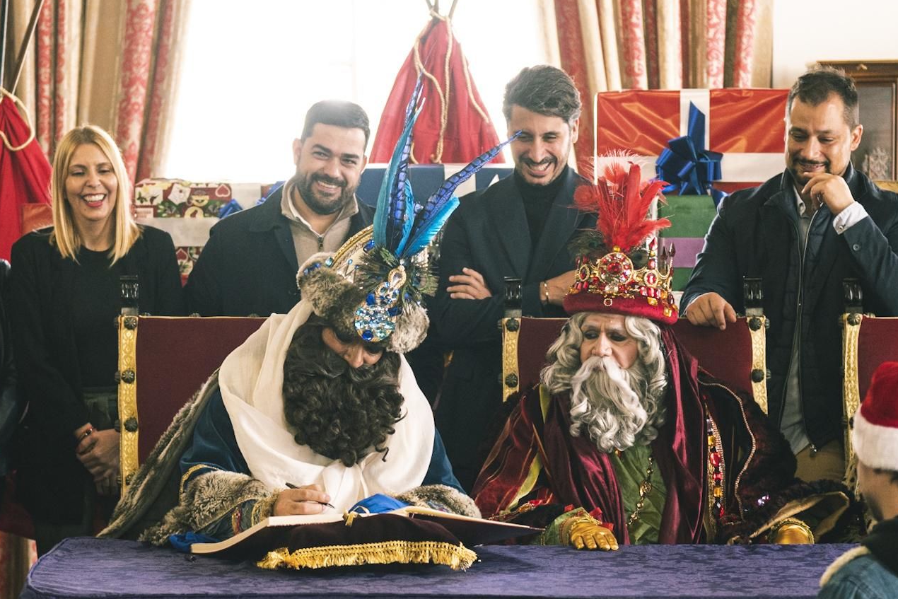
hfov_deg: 16.5
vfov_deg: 11.1
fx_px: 3093
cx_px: 396
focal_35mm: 124
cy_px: 325
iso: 1600
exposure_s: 1/200
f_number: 3.2
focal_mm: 70
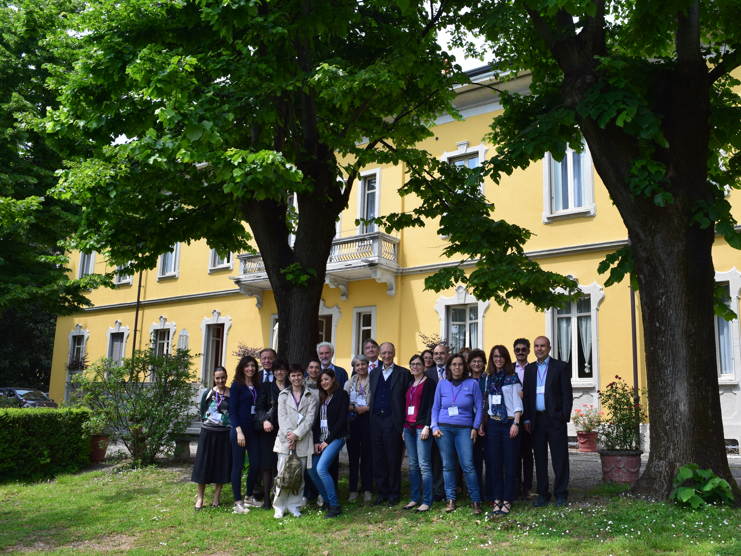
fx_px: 642
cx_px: 427
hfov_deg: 59.7
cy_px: 278
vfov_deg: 46.8
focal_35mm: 30
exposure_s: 1/320
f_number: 11
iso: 400
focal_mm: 18
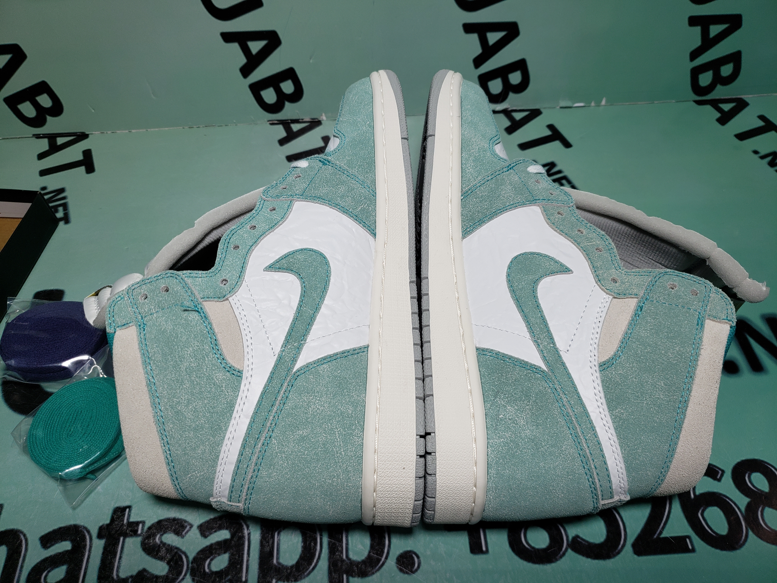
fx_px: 584
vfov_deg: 53.1
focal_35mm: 26
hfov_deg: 67.3
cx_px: 388
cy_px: 292
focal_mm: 4.3
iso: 50
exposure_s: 1/765
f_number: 1.5
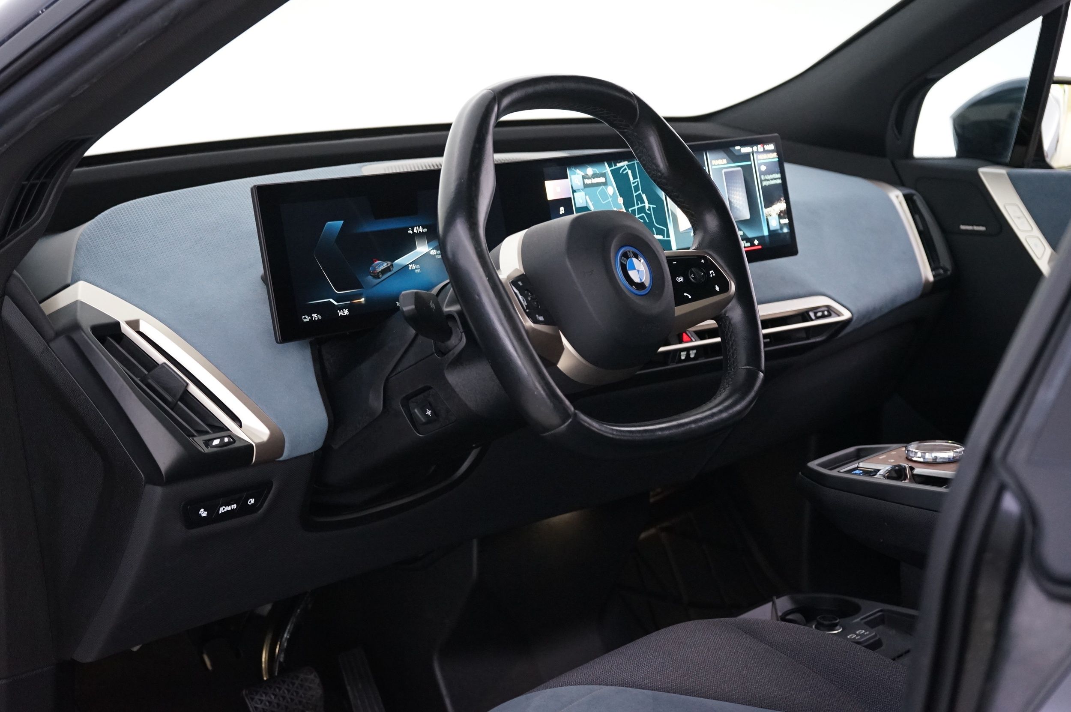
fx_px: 1754
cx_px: 536
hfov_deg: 34.0
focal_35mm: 59
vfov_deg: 23.0
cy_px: 356
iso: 3200
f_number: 6.3
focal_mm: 59
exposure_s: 1/10
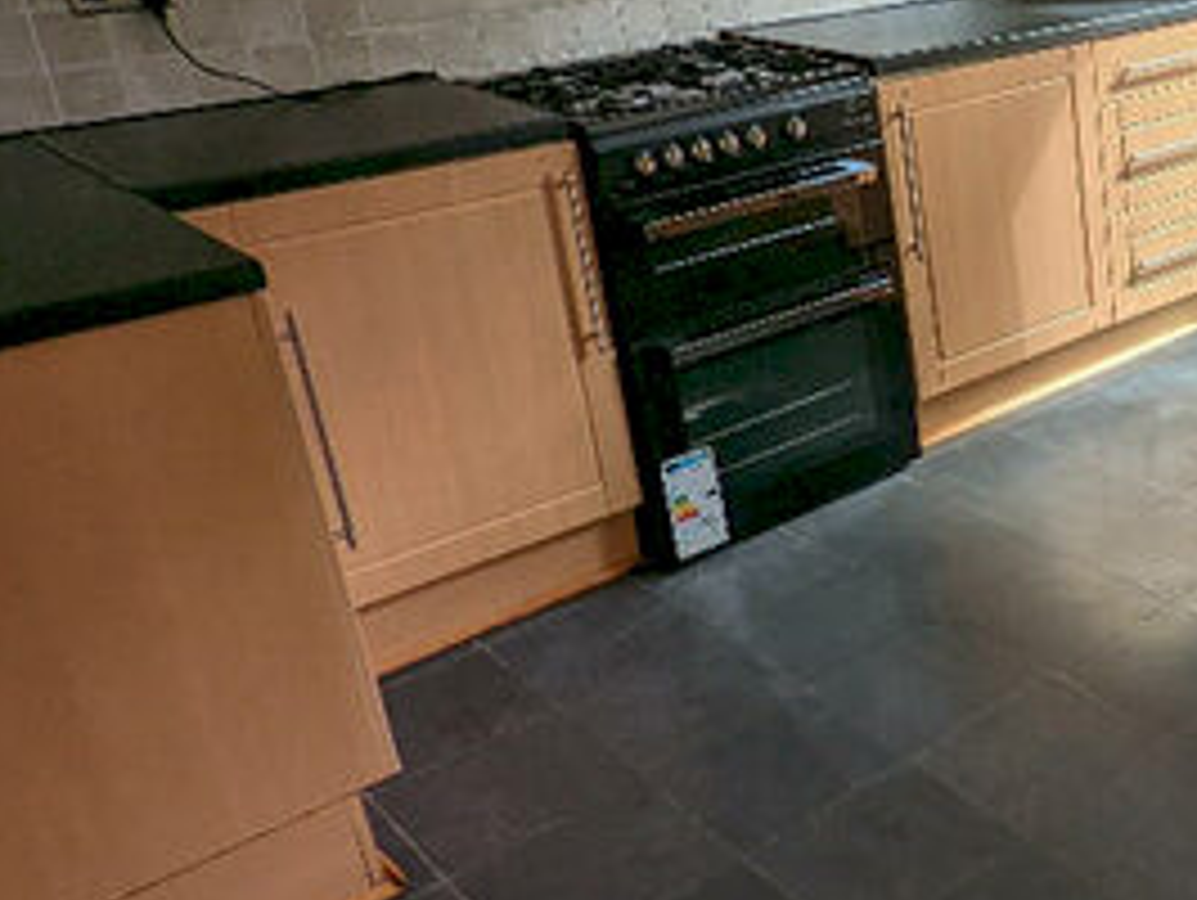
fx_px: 1454
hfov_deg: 37.1
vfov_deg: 34.2
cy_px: 331
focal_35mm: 42
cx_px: 1339
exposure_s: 1/185
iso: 46
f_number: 2.2
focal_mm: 2.35
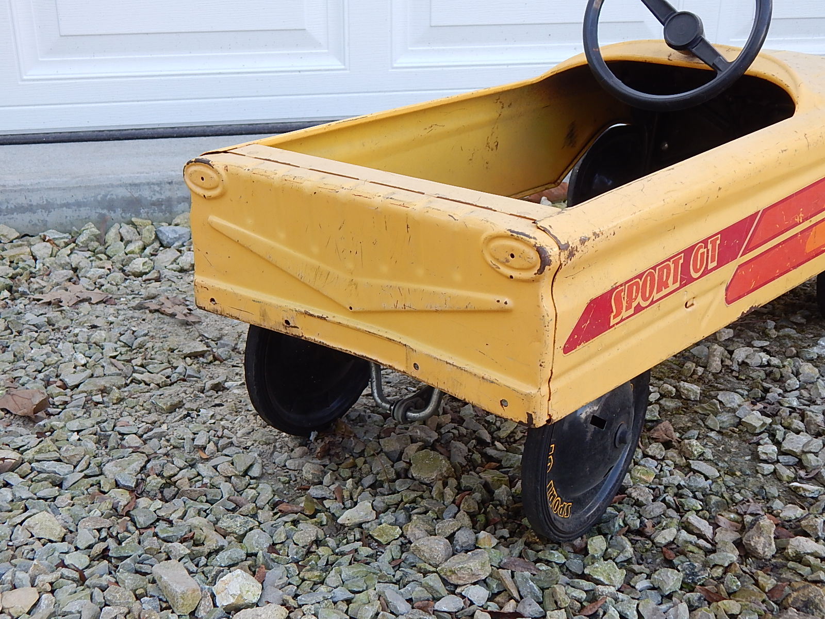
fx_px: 1025
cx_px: 412
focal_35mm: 43
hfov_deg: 43.9
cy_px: 310
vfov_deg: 33.6
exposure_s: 1/80
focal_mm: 7.7
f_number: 3.6
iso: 125
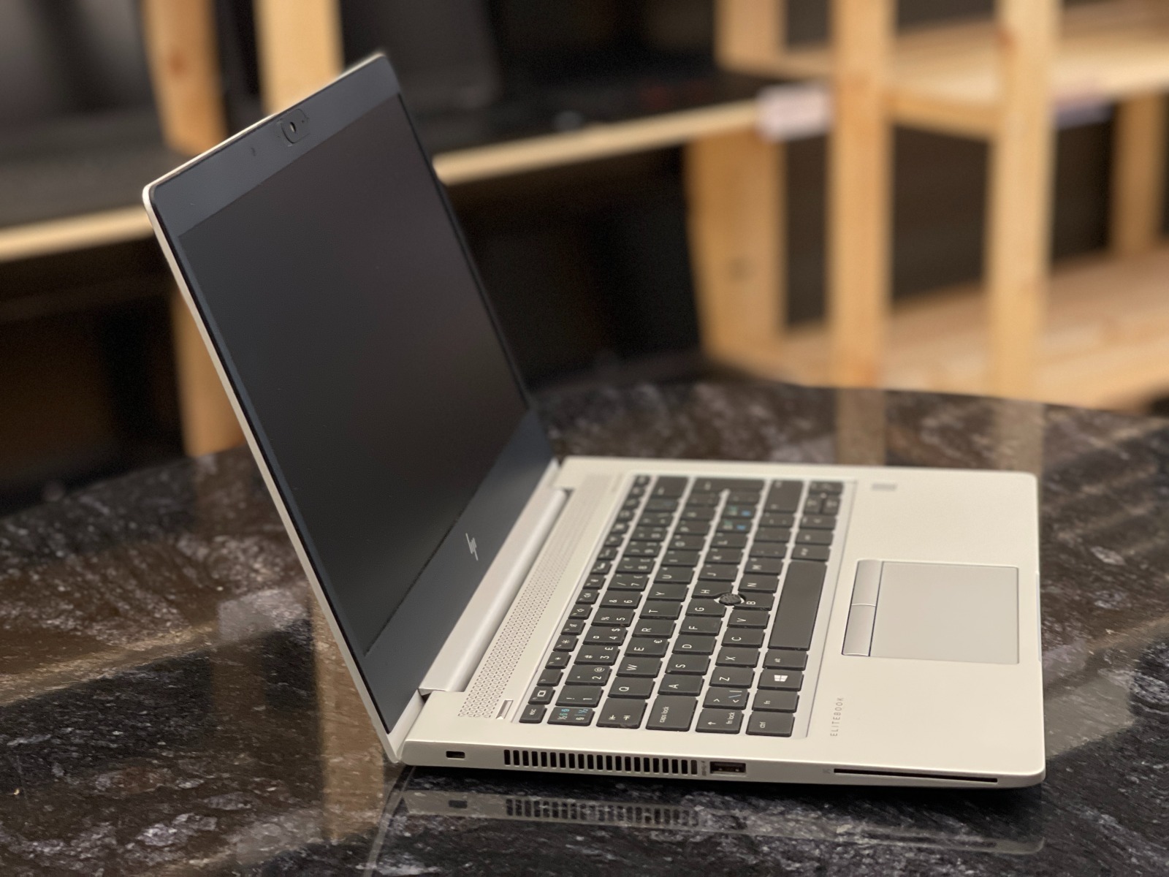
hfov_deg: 30.3
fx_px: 2161
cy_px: 438
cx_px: 584
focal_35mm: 64
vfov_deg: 22.9
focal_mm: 7.5
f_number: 2.2
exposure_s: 1/77
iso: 250
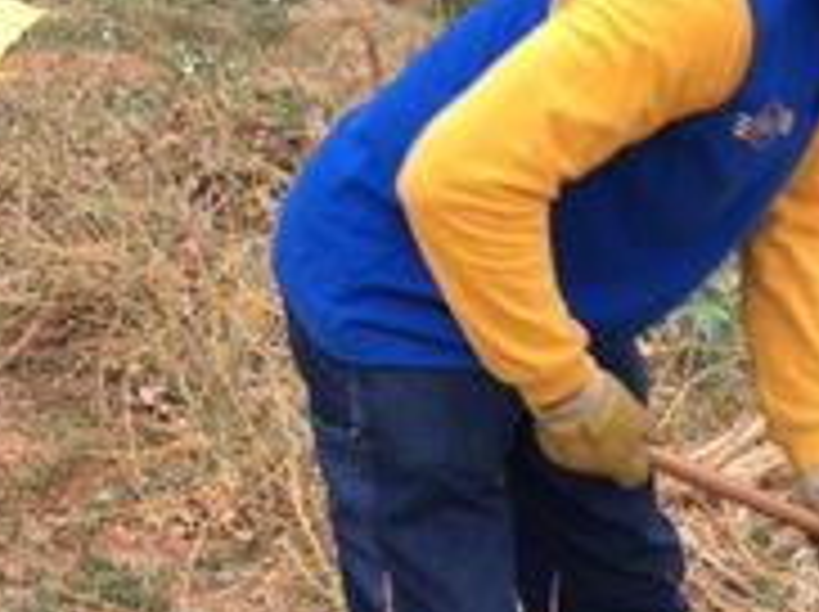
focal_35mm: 102
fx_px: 2410
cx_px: 576
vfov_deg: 14.5
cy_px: 212
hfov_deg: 19.2
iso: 25
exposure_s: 1/189
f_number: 2.2
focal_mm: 4.15
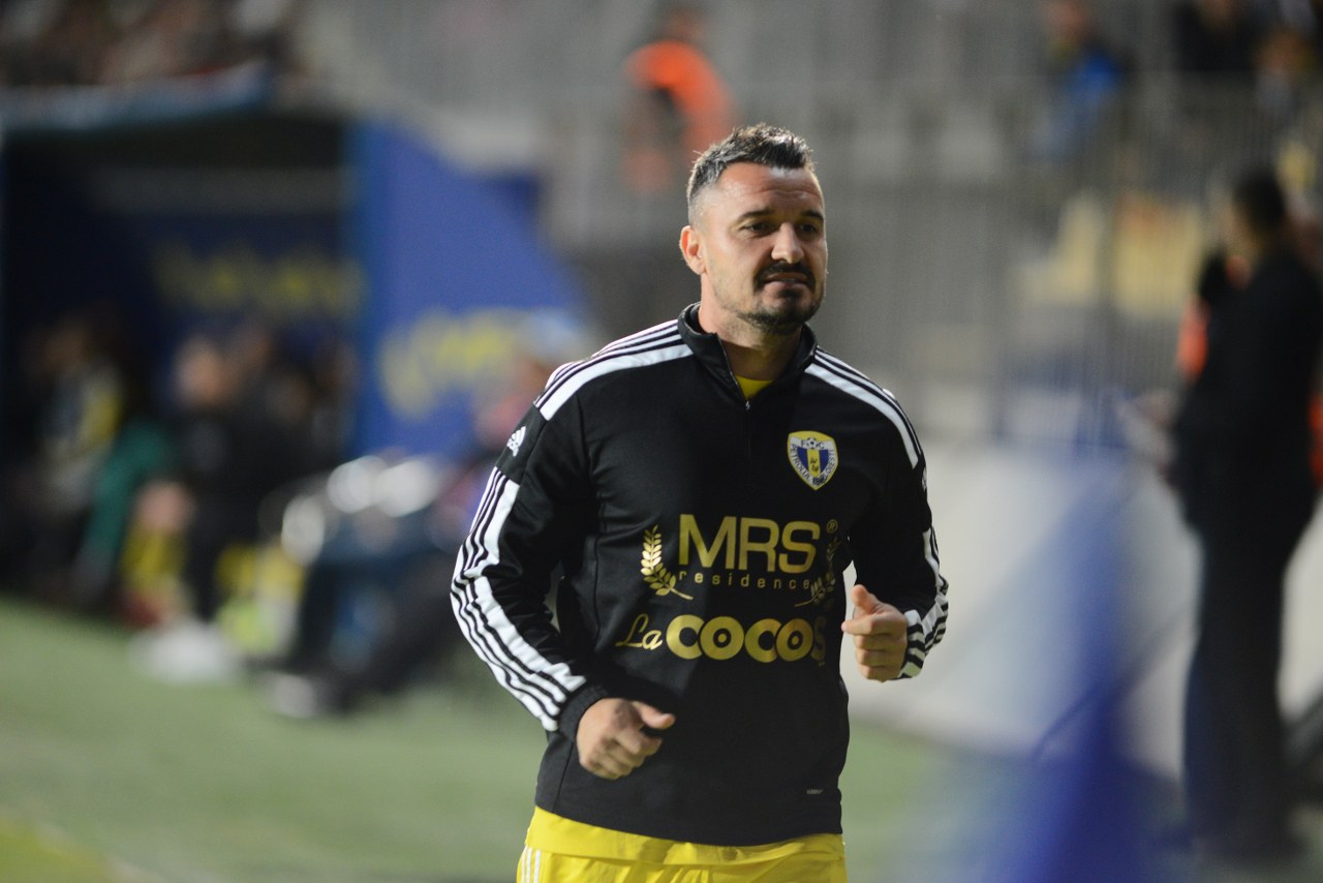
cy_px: 442
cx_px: 662
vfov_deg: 4.6
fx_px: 11027
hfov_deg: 6.9
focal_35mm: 300
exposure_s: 1/400
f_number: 2.8
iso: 2000
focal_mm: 300
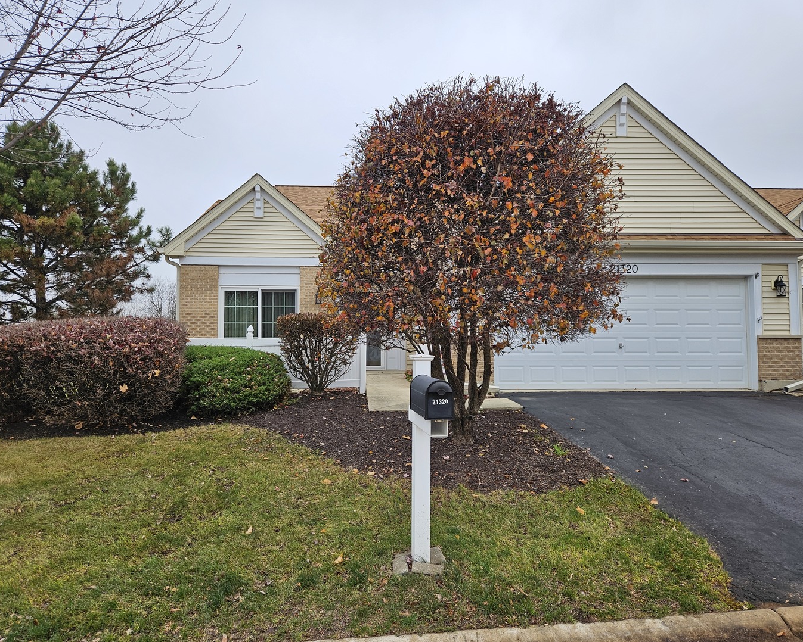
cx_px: 395
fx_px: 570
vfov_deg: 58.8
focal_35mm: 24
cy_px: 321
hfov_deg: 70.3
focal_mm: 5.4
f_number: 1.8
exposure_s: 1/466
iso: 40
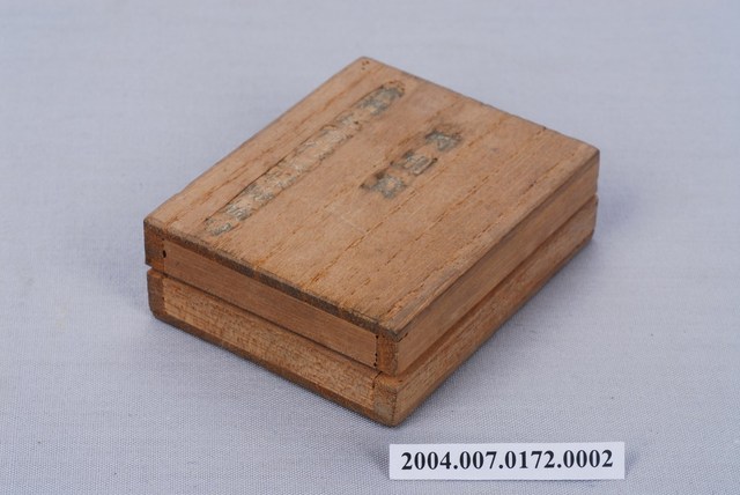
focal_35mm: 90
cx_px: 370
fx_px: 1852
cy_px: 248
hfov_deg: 22.6
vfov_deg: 15.2
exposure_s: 1/100
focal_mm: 60
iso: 100
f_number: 25
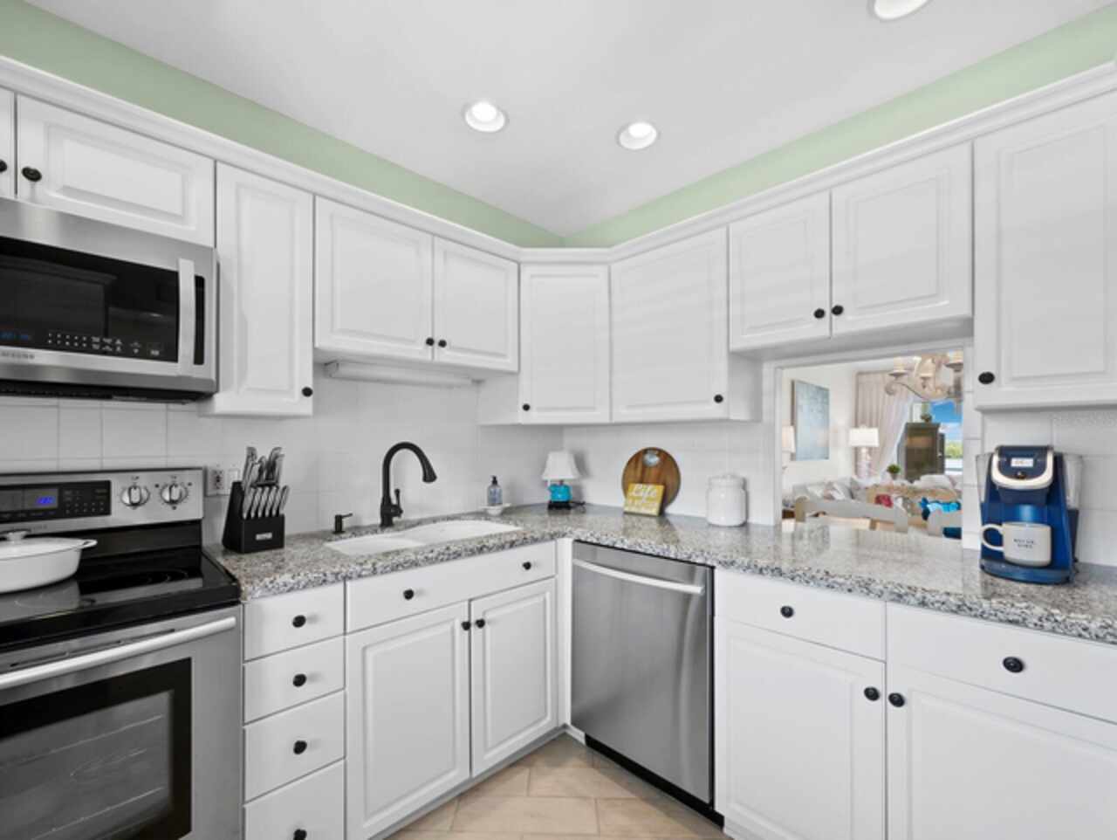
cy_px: 420
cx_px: 558
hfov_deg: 102.0
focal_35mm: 14
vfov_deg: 85.8
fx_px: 452
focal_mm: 7
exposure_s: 1/2
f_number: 11
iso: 400
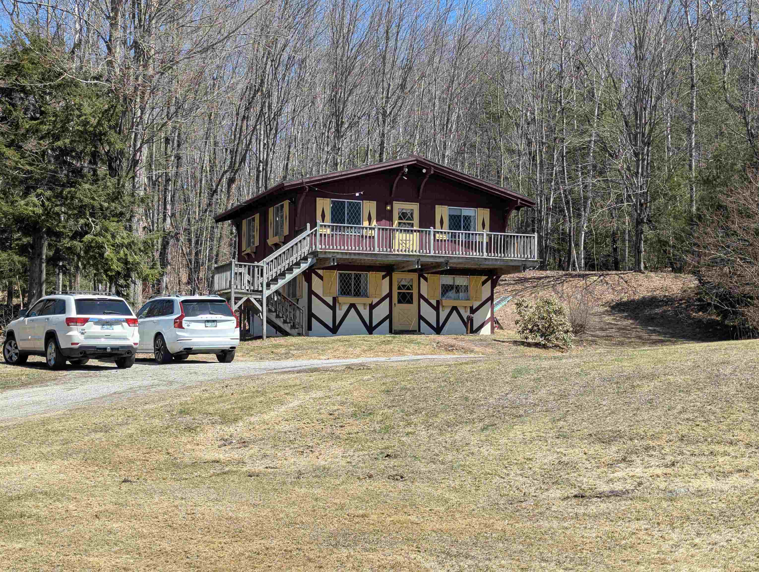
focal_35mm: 48
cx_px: 380
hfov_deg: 39.6
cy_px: 286
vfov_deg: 30.3
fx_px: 1054
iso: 46
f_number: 1.85
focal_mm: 6.81
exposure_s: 1/1852
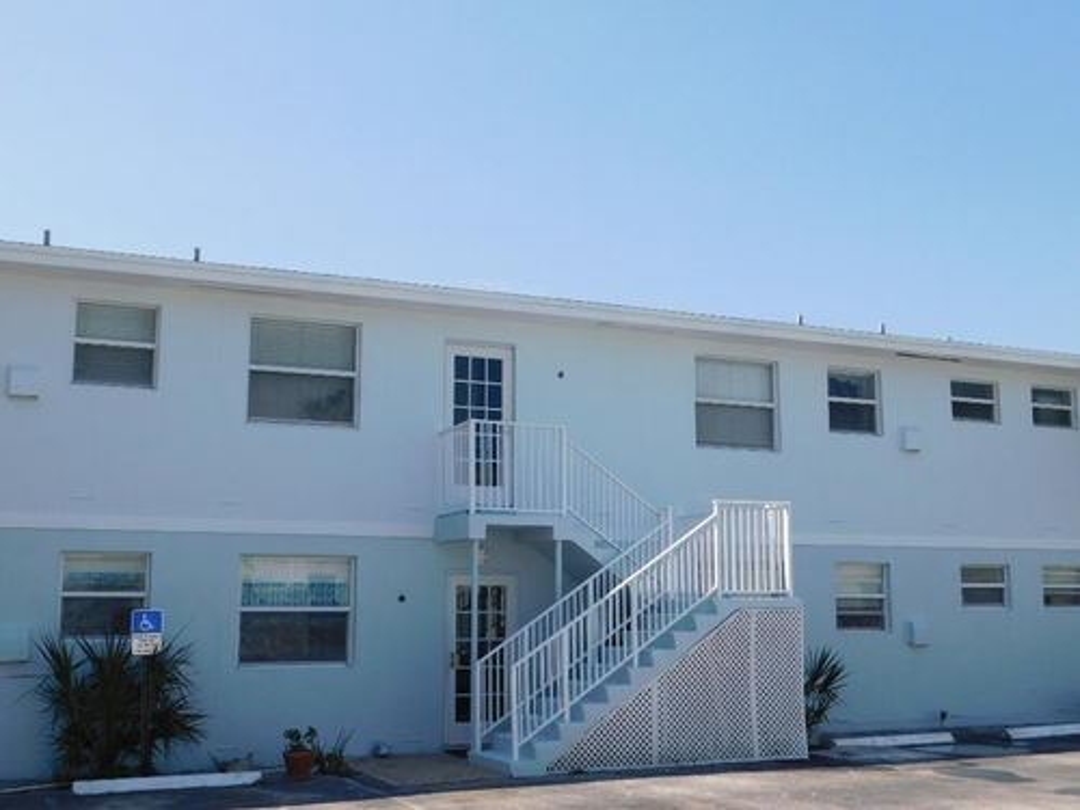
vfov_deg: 36.0
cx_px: 540
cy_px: 405
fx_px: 1248
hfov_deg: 46.8
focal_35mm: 40
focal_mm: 7.1
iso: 125
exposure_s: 1/1250
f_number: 3.6
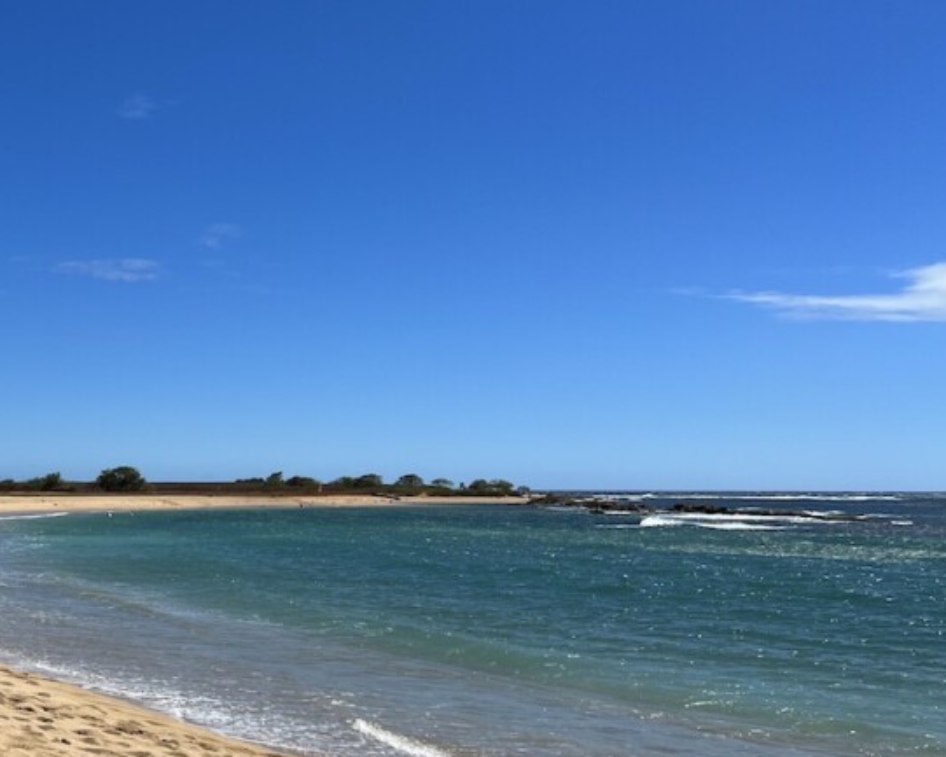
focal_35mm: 48
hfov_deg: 35.9
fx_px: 1344
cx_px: 59
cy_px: 364
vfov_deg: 31.5
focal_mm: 5.7
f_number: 1.5
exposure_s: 1/8000
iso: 50
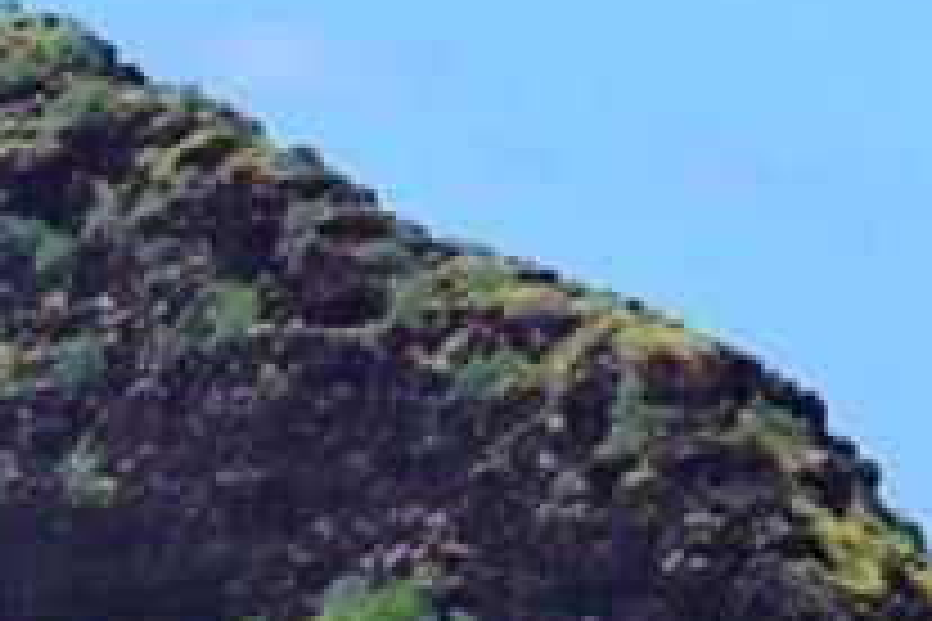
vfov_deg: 2.3
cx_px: 1189
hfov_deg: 3.5
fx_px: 15014
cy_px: 1935
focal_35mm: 580
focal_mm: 50
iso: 100
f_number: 16
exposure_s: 1/125
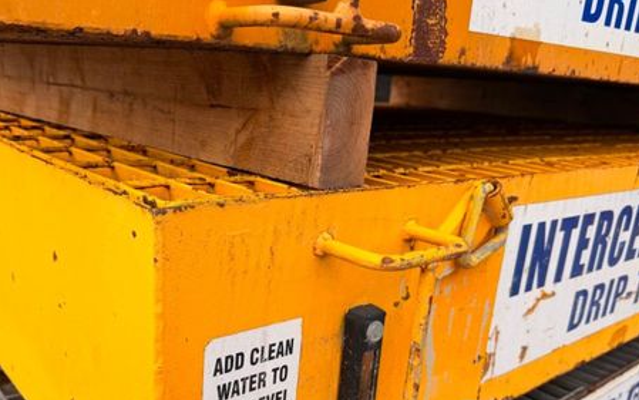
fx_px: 592
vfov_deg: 36.9
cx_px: 289
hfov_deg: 56.6
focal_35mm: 34
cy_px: 270
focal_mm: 6.76
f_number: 1.78
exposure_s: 1/1812
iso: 80
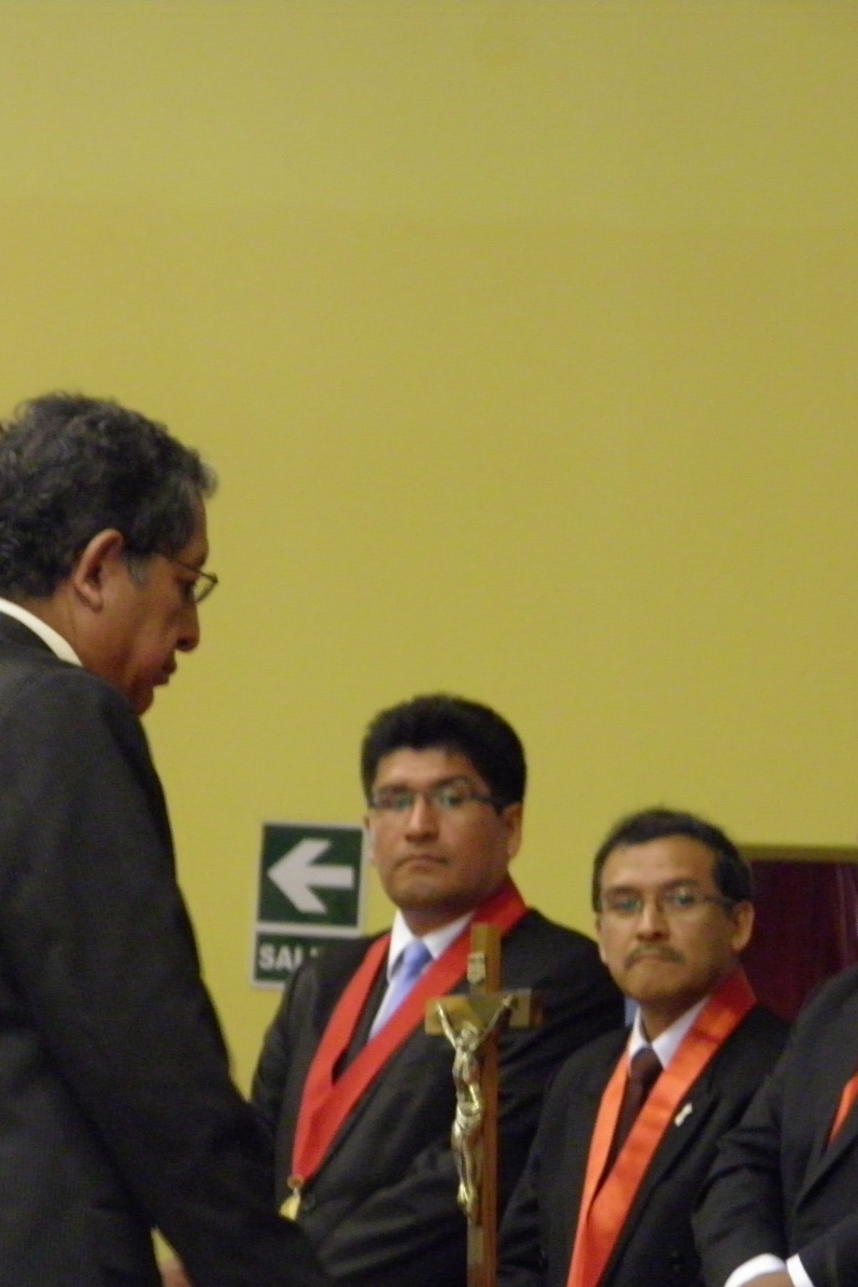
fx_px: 10149
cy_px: 645
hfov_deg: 4.8
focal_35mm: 284
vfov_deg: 7.3
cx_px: 650
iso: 400
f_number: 4.1
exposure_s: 1/10
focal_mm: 36.7
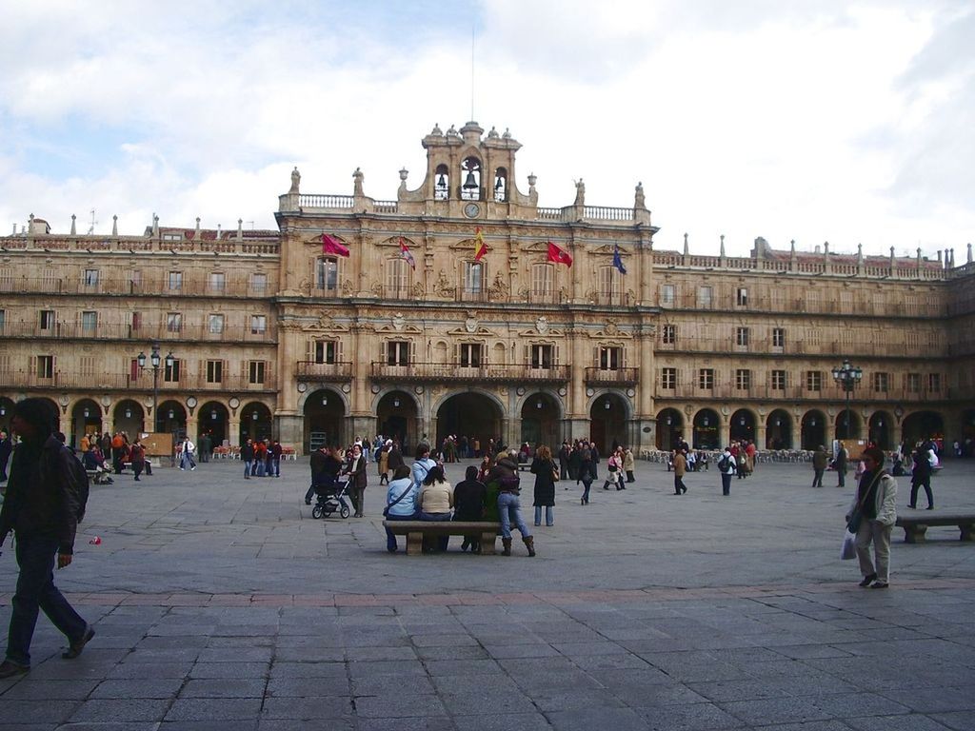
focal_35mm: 35
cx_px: 488
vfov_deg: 40.7
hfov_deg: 52.6
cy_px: 366
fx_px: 986
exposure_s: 1/250
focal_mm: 5.8
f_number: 4.3
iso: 50
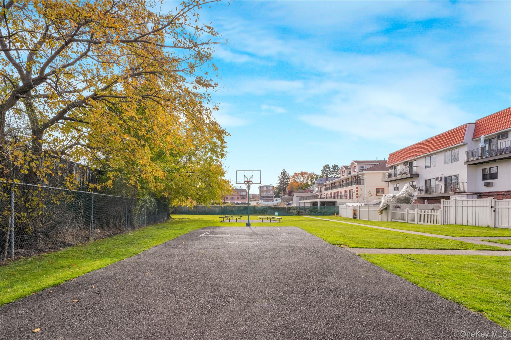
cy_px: 170
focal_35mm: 14
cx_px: 256
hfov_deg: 104.3
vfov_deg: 81.2
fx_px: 199
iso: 1000
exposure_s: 1/500
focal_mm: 14
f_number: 10
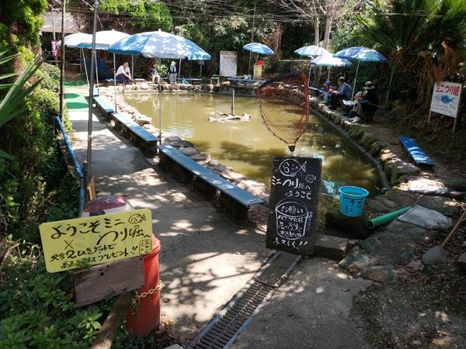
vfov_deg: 44.2
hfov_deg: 56.8
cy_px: 174
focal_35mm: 32
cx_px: 233
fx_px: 431
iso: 170
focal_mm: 4.5
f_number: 2
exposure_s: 1/404
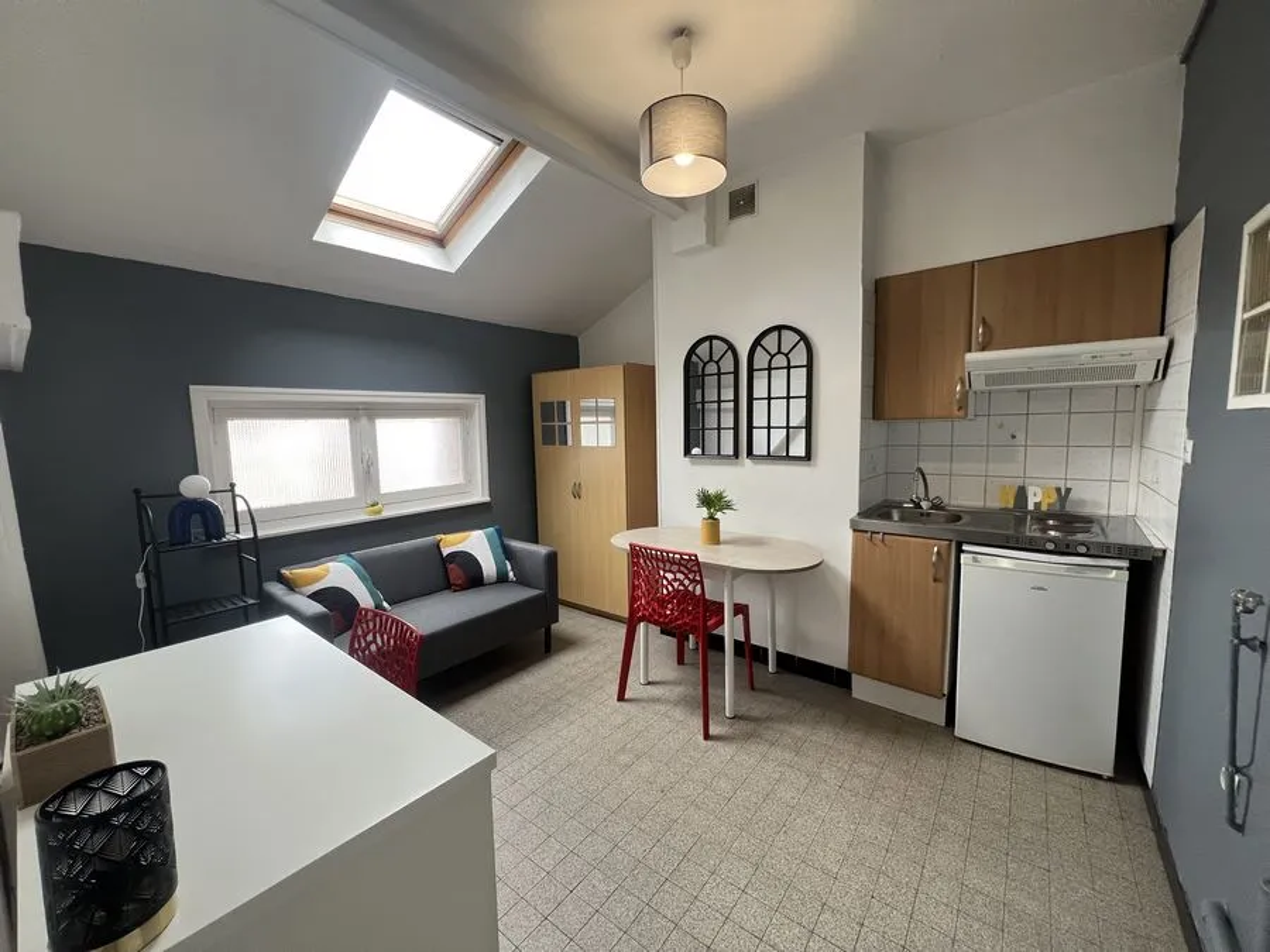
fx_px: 477
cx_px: 635
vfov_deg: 89.9
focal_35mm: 13
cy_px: 476
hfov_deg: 106.2
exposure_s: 1/100
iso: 125
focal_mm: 1.57
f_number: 1.8
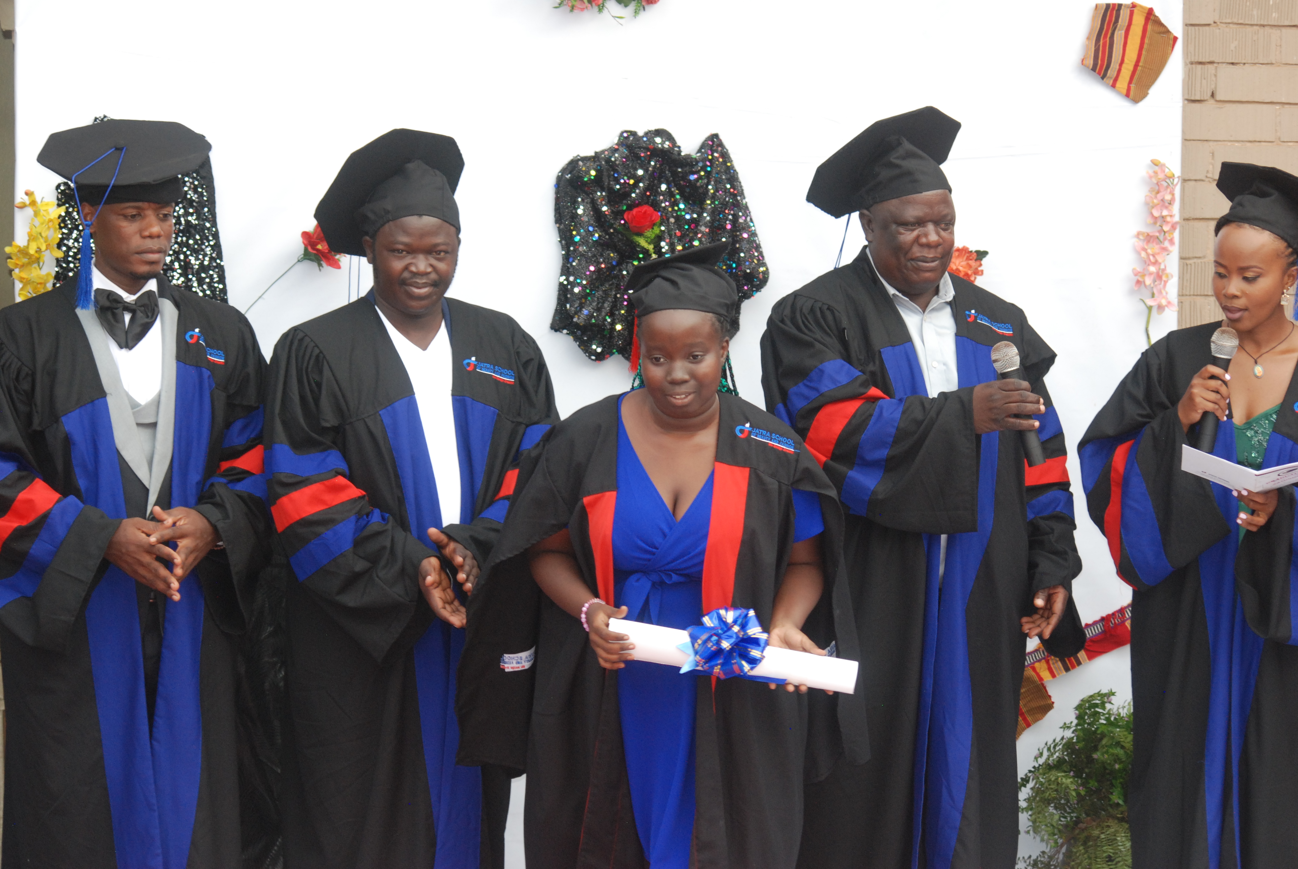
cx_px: 649
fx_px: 3790
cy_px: 434
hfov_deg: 19.4
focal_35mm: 105
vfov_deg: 13.1
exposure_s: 1/200
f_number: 5.6
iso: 500
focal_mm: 70
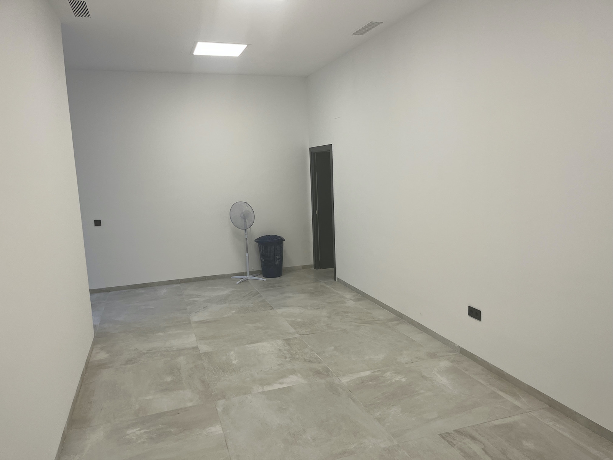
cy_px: 230
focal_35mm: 26
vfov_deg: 53.1
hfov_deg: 67.3
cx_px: 306
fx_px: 460
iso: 50
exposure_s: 1/100
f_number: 1.6
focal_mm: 5.1
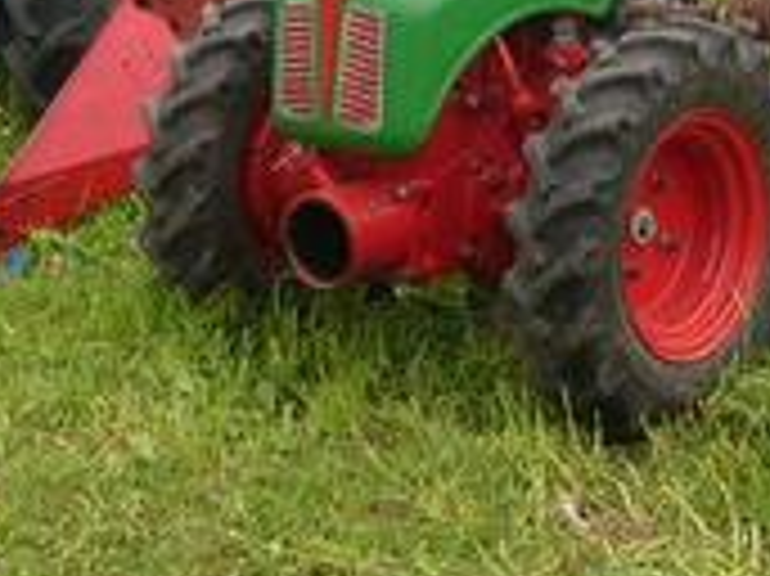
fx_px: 2912
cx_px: 297
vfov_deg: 10.9
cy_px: -288
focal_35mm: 131
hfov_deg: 15.1
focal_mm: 5.8
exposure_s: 1/312
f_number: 2.8
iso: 50
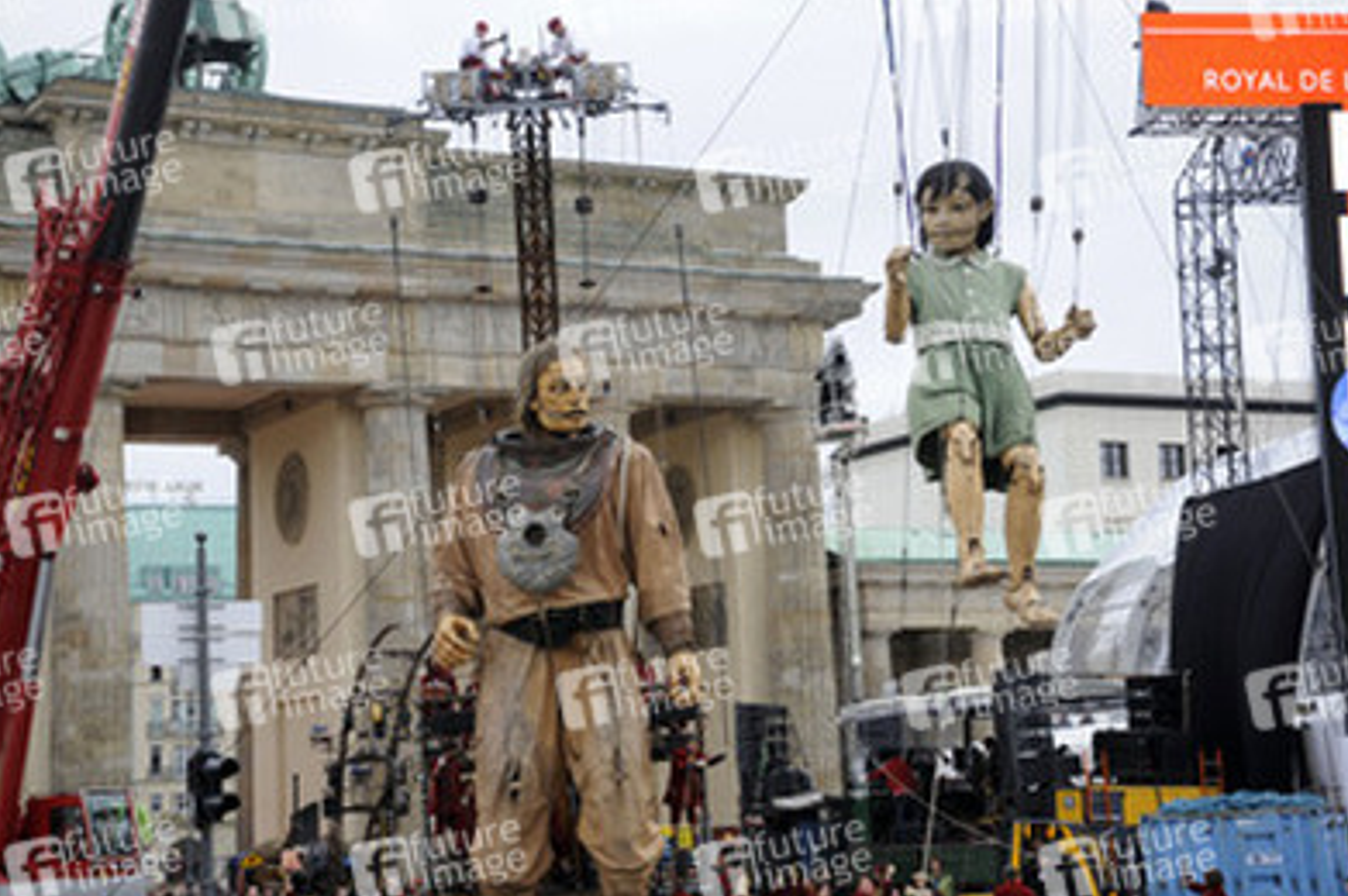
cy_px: 431
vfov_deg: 18.1
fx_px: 2806
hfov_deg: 27.0
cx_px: 691
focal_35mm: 75
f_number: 6.3
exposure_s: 1/200
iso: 800
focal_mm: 65
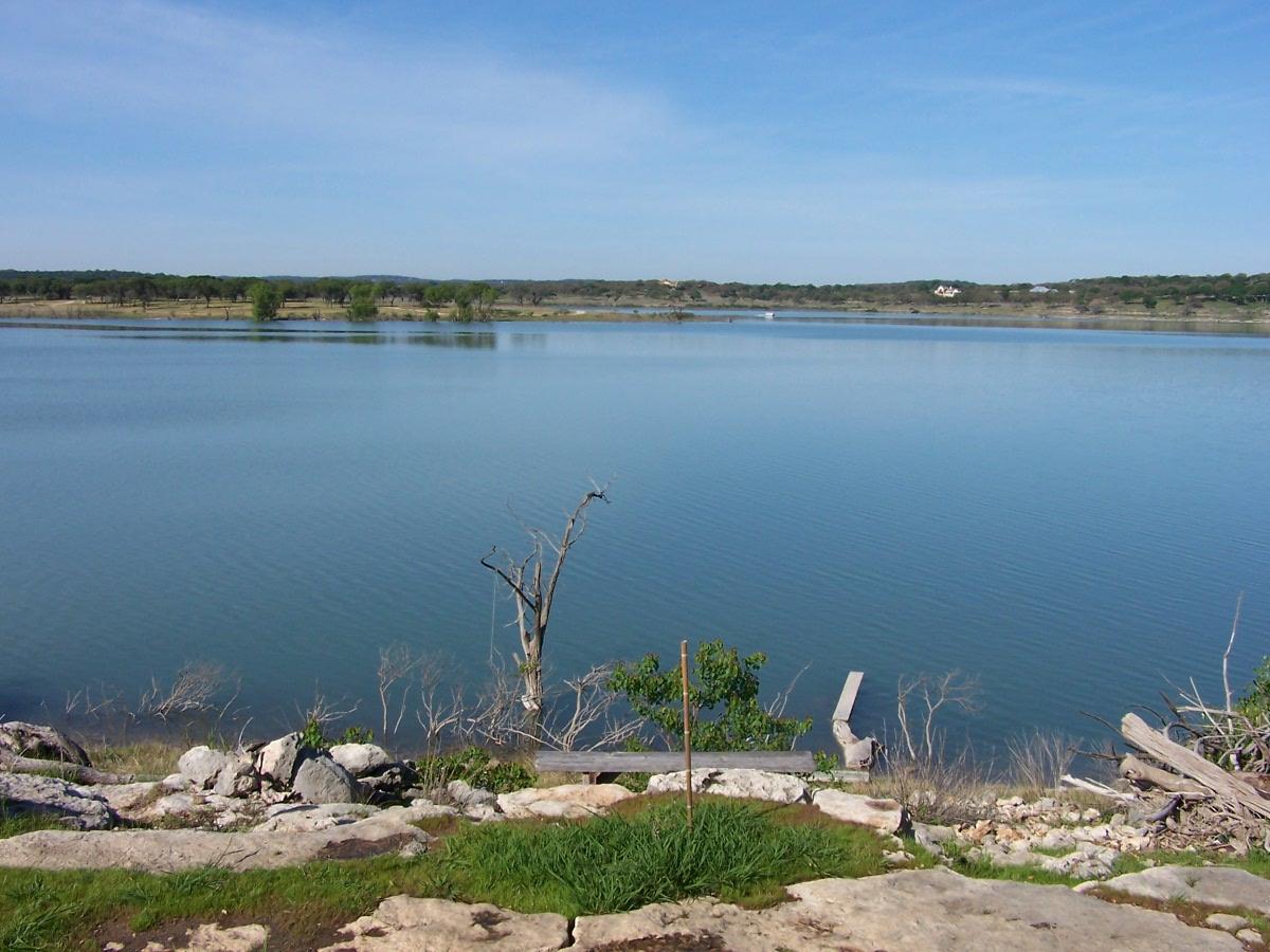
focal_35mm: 38
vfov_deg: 37.7
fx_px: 1394
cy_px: 476
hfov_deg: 49.0
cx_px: 635
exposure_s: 1/500
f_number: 5.6
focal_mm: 6.3
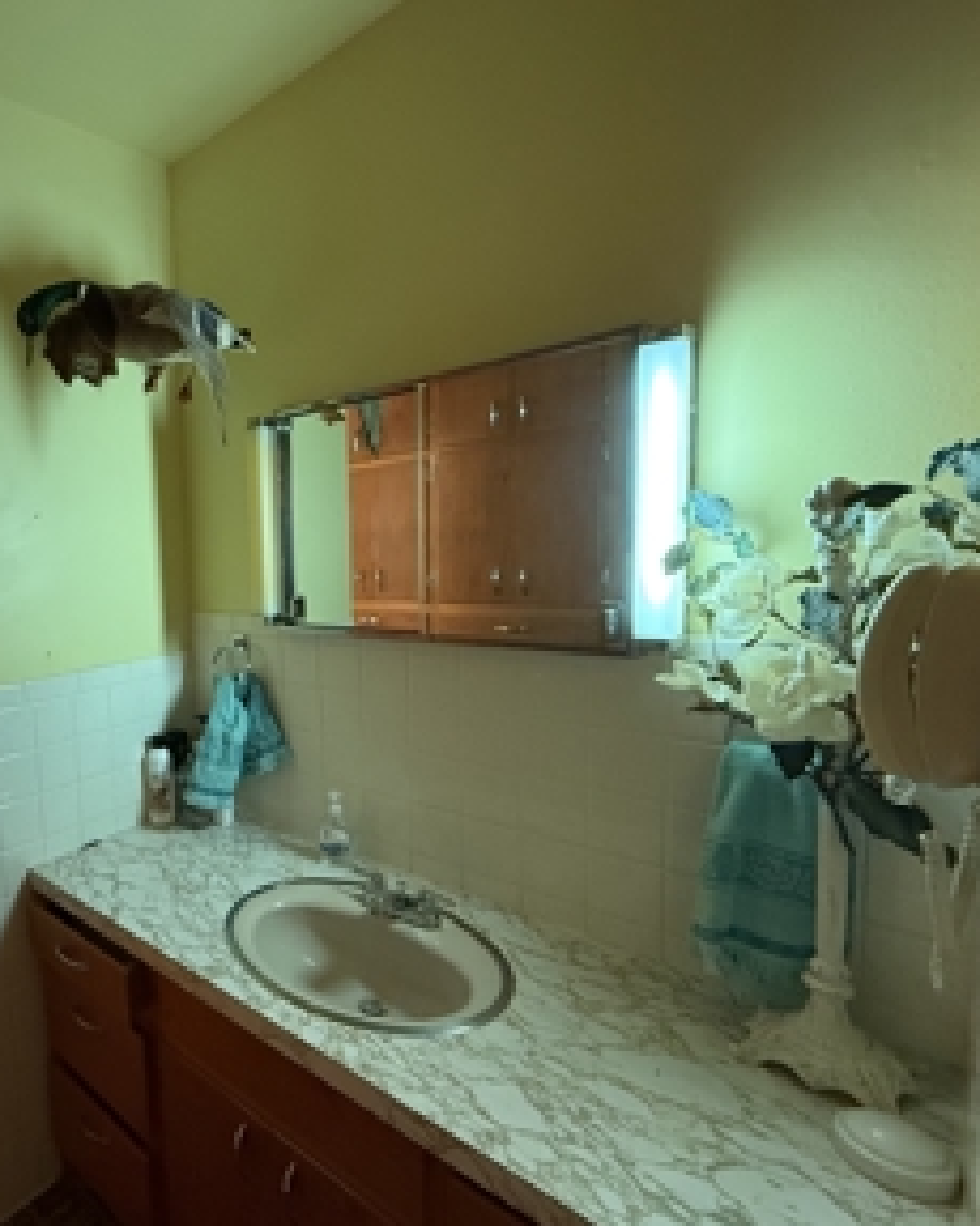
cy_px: 622
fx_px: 690
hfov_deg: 62.5
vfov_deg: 83.3
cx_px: 149
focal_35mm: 19
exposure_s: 1/60
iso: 500
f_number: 2.2
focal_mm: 2.22
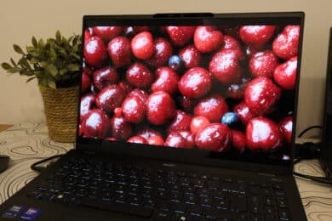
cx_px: 166
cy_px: 110
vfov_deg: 45.0
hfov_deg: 63.7
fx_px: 267
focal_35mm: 29
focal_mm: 19
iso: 3200
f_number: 8
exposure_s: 1/50
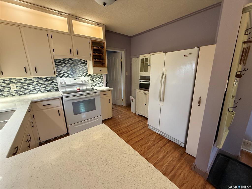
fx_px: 102
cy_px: 94
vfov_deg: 85.7
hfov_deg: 102.1
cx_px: 126
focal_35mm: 14
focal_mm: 2.22
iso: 500
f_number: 2.2
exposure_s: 1/60
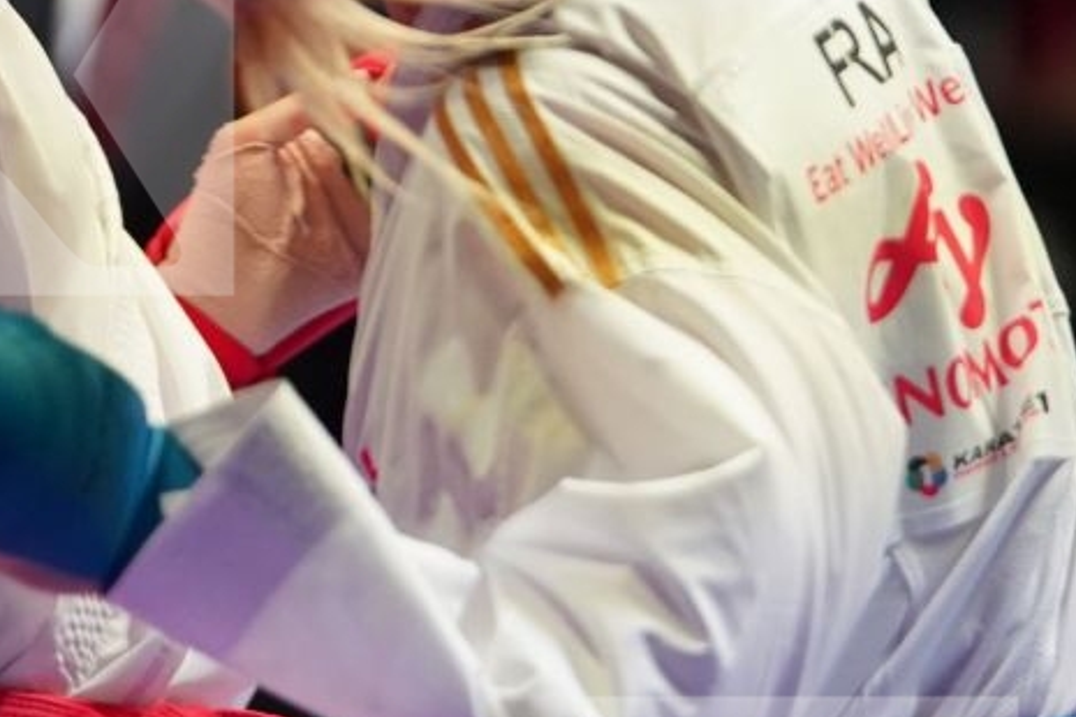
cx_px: 803
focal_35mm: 766
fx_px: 22893
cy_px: 86
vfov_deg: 1.8
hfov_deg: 2.7
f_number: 2.8
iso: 2000
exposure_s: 1/1000
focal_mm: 198
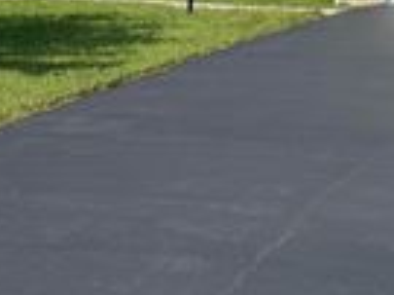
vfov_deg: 15.0
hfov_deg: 21.8
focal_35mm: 89
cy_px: -183
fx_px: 1012
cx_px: 309
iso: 80
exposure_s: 1/6173
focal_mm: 6.76
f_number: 1.78
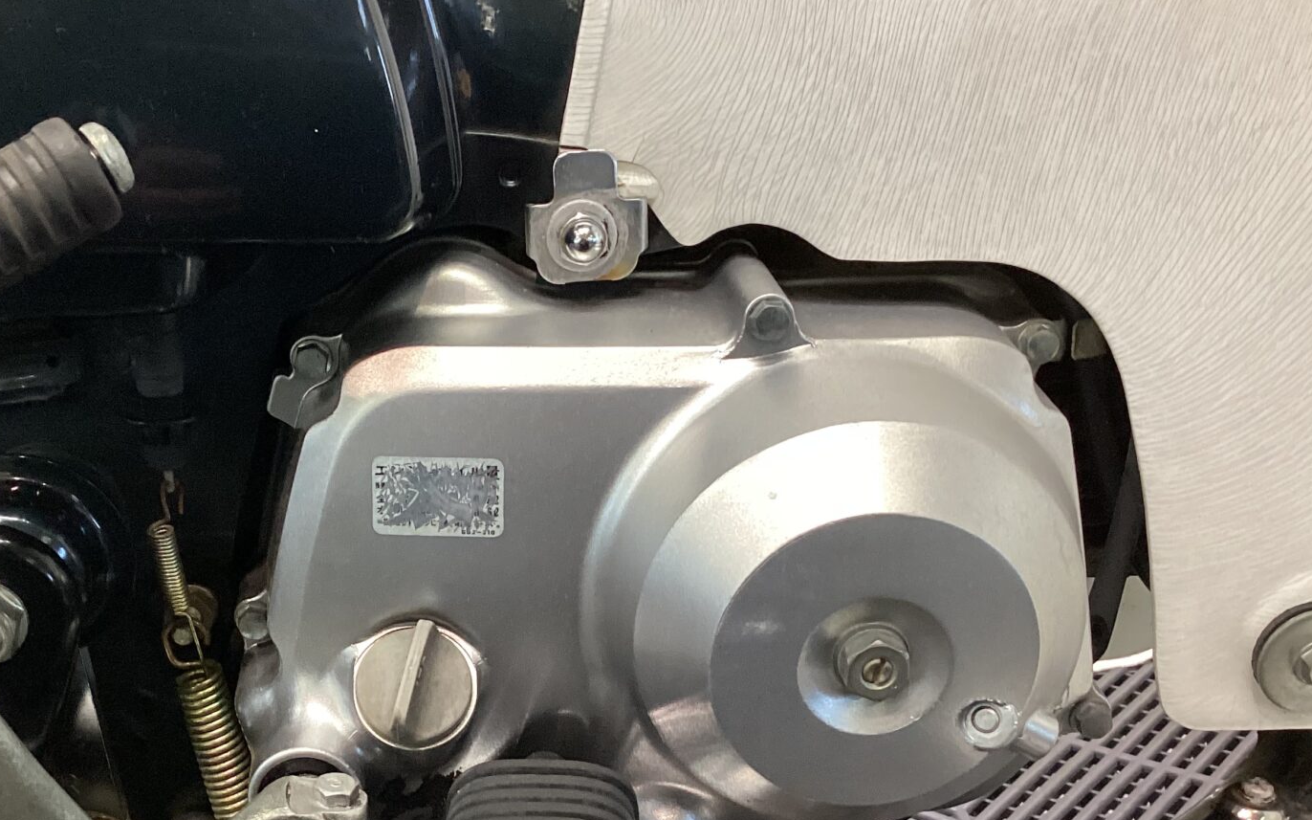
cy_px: 580
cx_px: 466
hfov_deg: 43.0
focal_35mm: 46
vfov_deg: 27.7
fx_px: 1645
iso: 160
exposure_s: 1/60
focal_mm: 3.3
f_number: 2.4
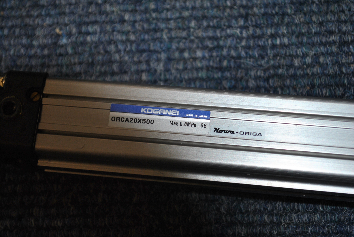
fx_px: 812
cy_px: 118
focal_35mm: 82
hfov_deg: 24.6
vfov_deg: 16.6
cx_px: 177
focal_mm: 55
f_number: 5.6
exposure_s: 1/60
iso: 200
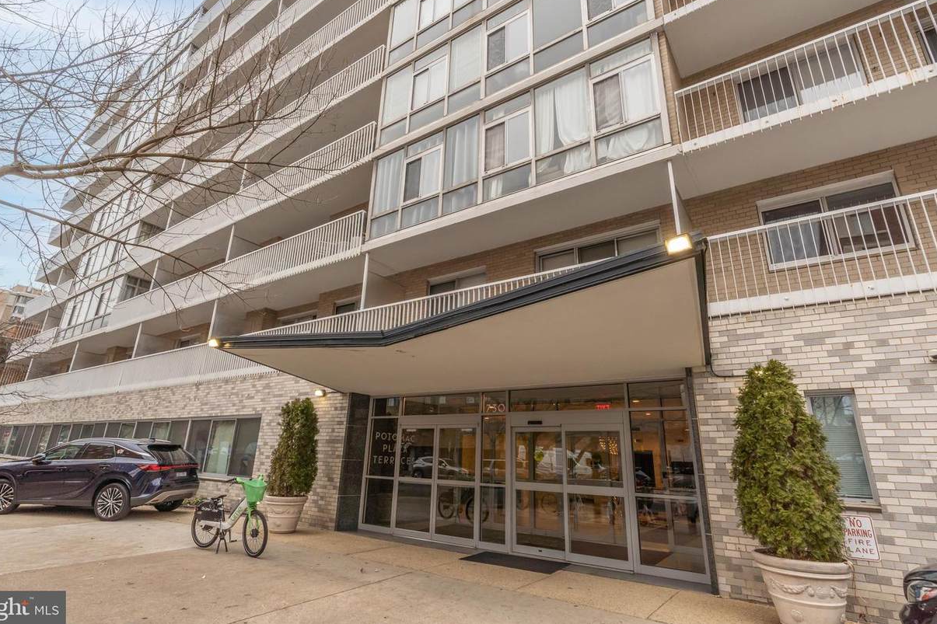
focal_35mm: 17
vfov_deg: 70.4
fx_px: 442
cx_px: 456
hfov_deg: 93.3
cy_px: 295
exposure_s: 1/160
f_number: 8
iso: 800
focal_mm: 16
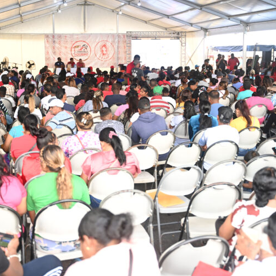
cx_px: 134
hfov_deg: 32.8
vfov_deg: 32.8
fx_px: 469
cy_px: 137
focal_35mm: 52
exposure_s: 1/500
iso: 1250
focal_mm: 40
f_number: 2.8
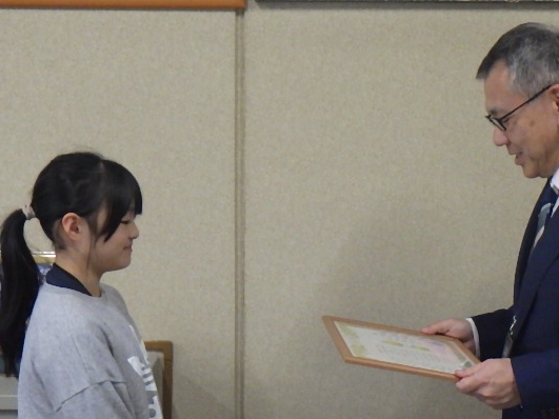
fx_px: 1308
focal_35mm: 81
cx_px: 326
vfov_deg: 18.2
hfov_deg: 24.1
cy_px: 235
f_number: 4.2
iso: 800
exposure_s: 1/50
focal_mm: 7.5
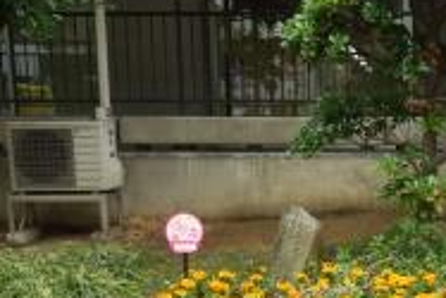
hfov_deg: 28.9
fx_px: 831
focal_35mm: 67
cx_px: 396
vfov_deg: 19.8
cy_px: 285
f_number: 3.5
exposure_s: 1/100
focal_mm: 10.4
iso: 125
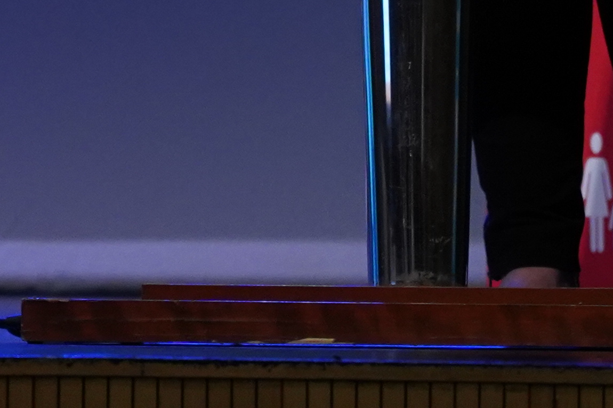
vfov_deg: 2.5
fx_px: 9328
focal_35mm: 548
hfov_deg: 3.8
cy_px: -561
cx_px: -176
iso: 3200
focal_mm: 105
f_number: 4
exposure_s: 1/125
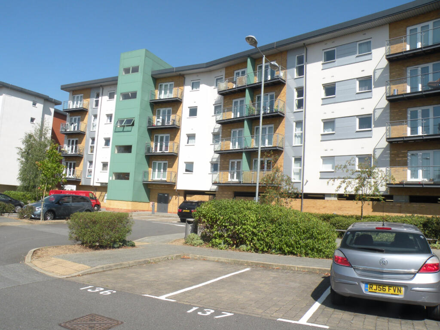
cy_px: 165
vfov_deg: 51.4
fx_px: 343
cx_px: 220
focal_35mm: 27
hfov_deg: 65.3
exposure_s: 1/213
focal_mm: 4.7
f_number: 6.3
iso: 64
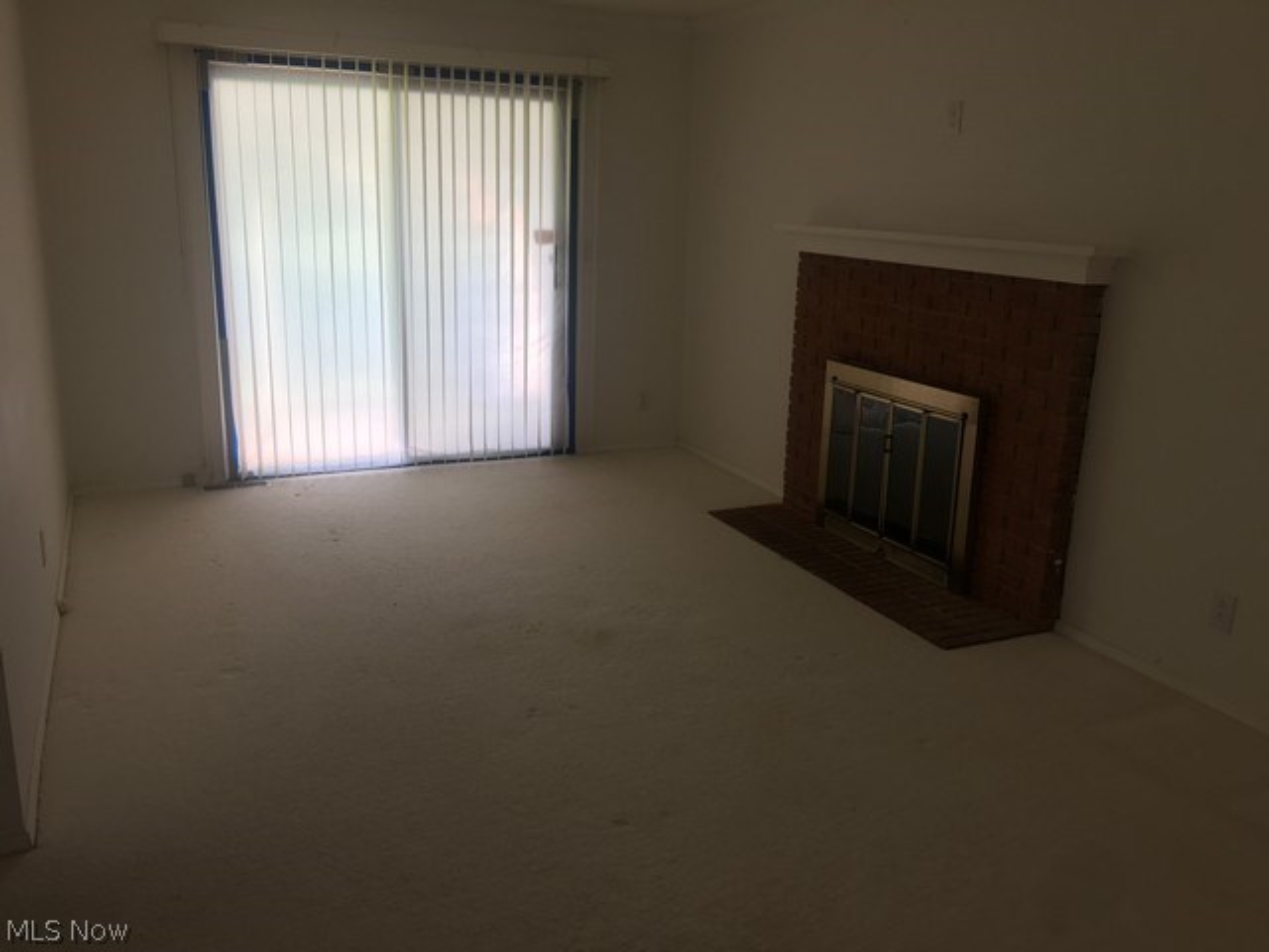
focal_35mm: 29
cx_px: 634
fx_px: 1063
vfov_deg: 48.2
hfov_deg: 61.7
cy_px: 476
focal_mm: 4.15
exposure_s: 1/40
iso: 25
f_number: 2.2
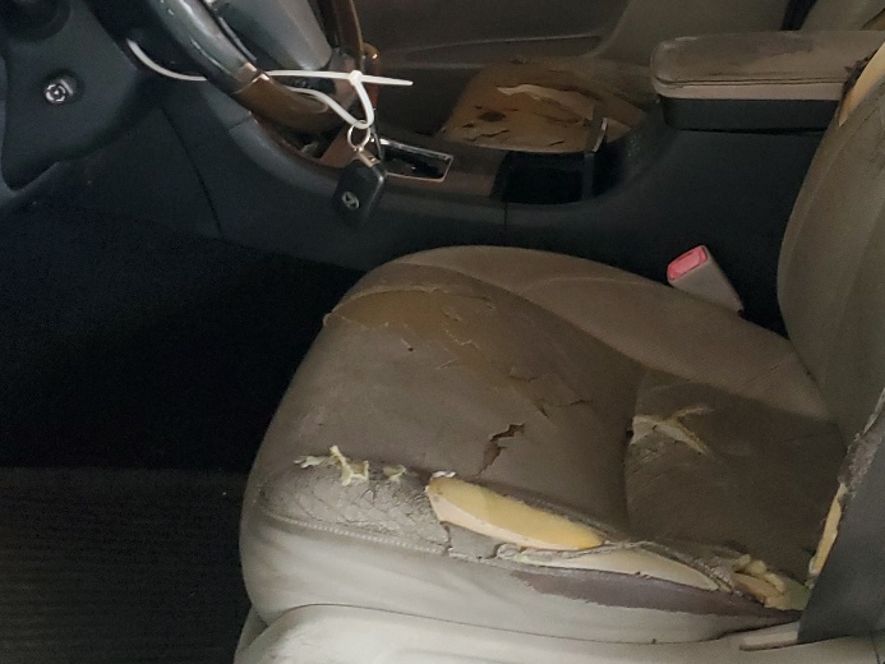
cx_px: 533
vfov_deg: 23.4
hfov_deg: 32.1
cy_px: -6
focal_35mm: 60
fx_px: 1534
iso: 321
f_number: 1.5
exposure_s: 1/15
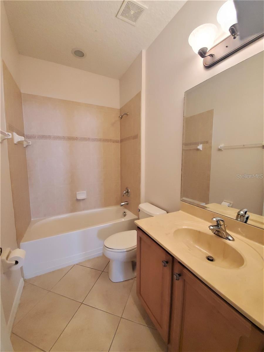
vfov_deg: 106.2
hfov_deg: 89.9
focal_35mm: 13
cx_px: 132
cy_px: 176
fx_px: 132
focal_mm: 1.8
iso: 320
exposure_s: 1/59
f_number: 2.2
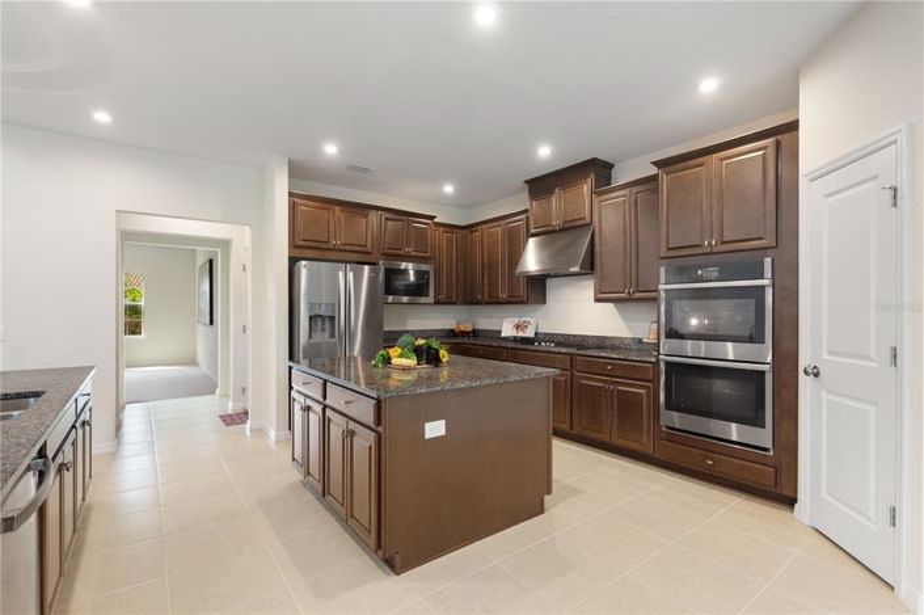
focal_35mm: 15
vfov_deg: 77.2
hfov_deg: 100.4
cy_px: 308
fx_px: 385
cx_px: 462
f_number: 4.5
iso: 400
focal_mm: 10
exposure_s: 1/60
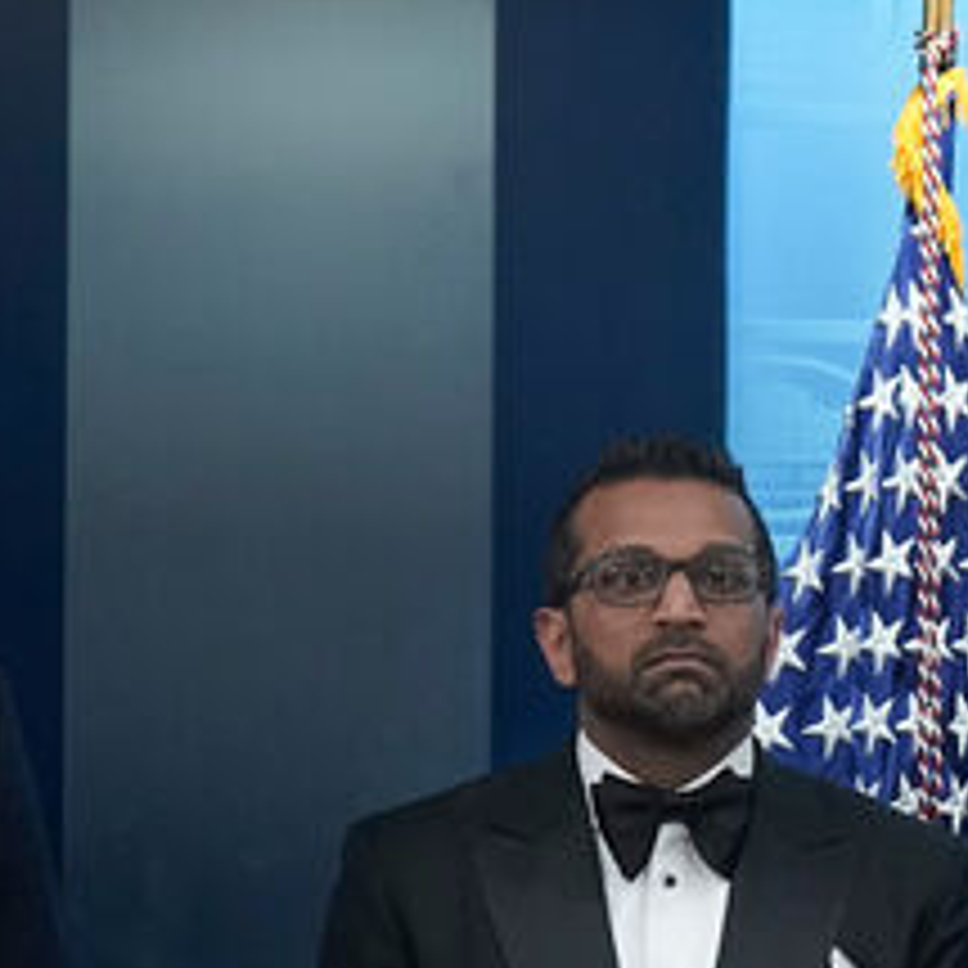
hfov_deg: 4.9
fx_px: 11326
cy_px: 1033
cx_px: 1436
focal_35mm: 358
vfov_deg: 4.9
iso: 4000
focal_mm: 97
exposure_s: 1/320
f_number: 3.5
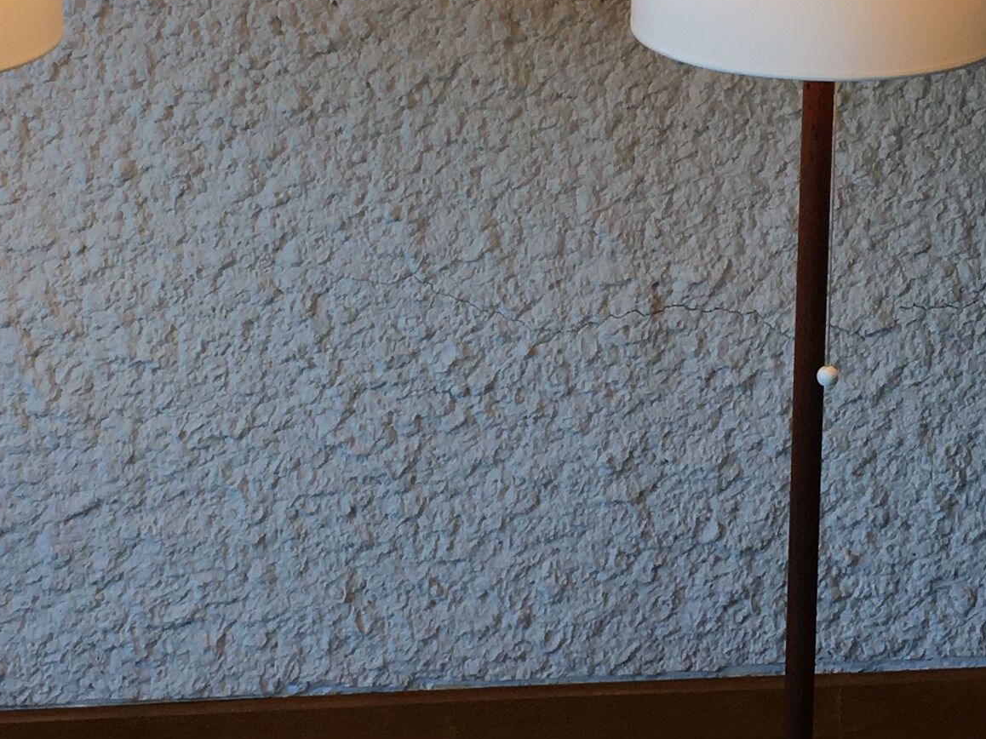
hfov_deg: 19.4
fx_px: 2876
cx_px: 395
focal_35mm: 101
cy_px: 89
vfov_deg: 14.5
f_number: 2.2
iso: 40
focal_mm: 4.15
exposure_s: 1/100
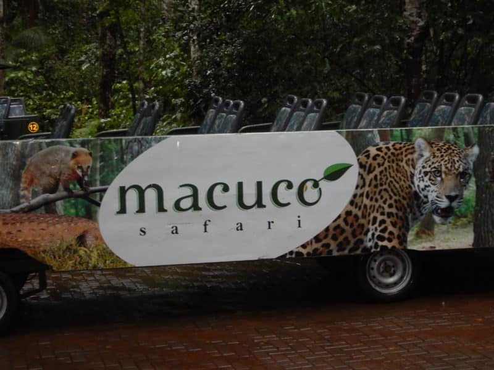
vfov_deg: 18.9
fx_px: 1113
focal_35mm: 78
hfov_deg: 25.0
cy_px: 185
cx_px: 247
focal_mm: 14.1
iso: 450
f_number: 4.6
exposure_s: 1/30
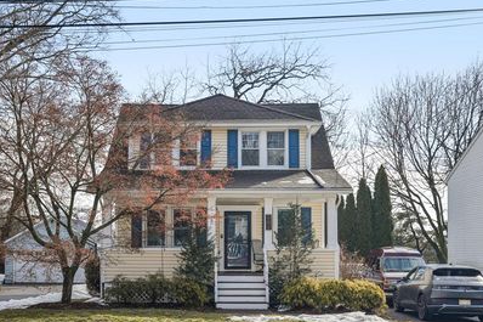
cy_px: 199
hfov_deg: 44.5
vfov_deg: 30.4
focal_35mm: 44
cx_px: 217
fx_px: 590
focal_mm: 35
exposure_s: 1/125
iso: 100
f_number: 9
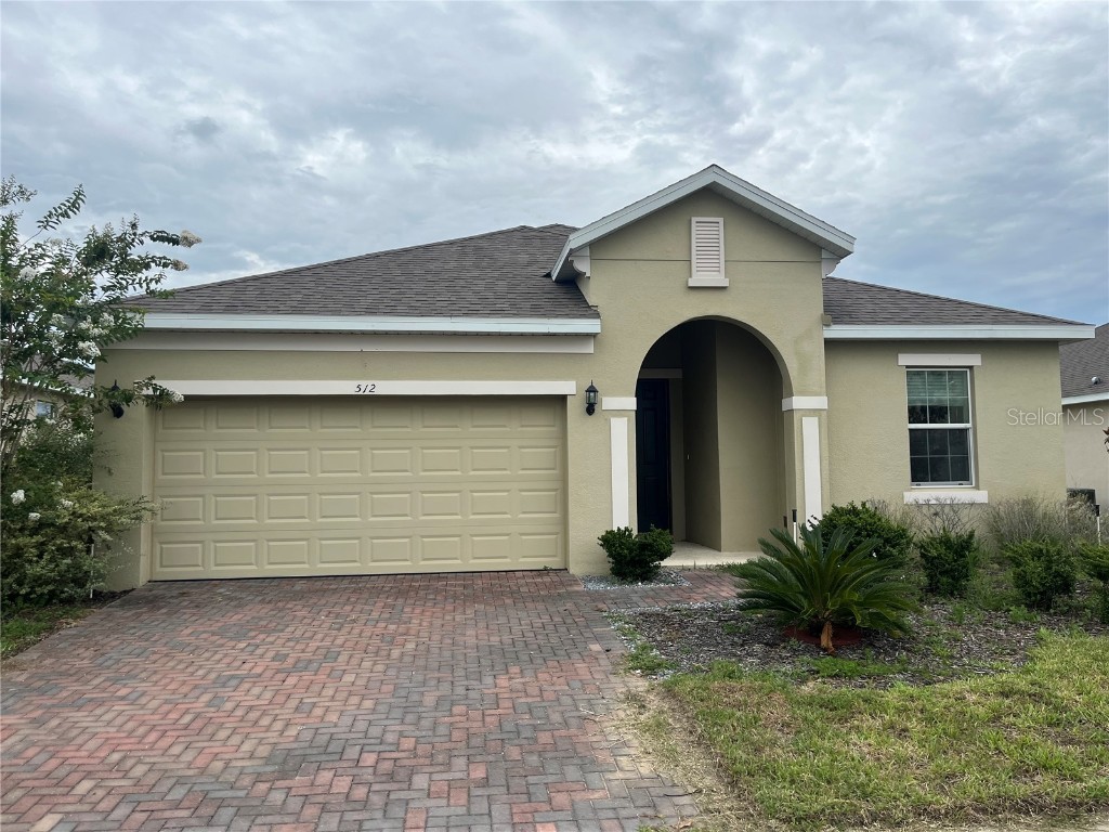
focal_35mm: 26
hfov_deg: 67.3
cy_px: 416
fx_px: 833
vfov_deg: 53.1
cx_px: 554
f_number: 1.6
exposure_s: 1/4016
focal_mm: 5.1
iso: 50
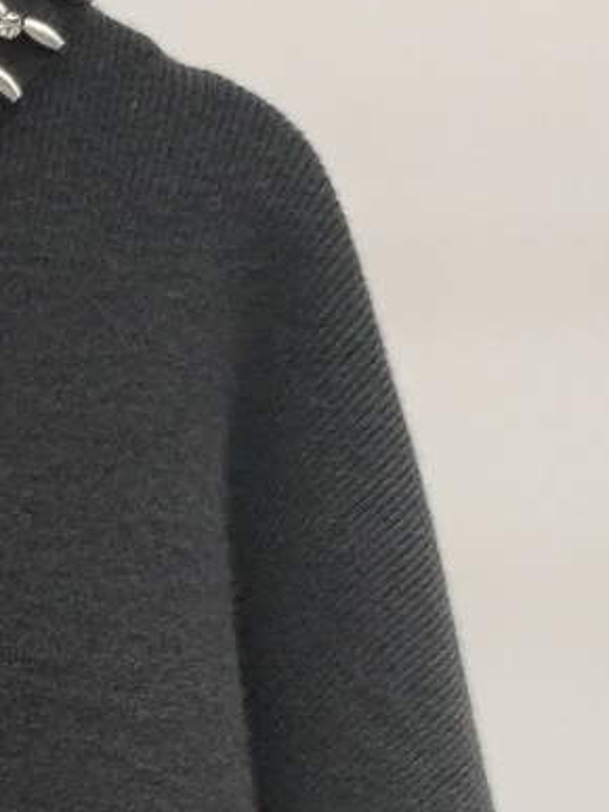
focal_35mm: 180
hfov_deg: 7.3
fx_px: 4225
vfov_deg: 10.5
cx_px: -1252
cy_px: 1353
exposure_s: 1/60
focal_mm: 4.75
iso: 265
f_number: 1.8
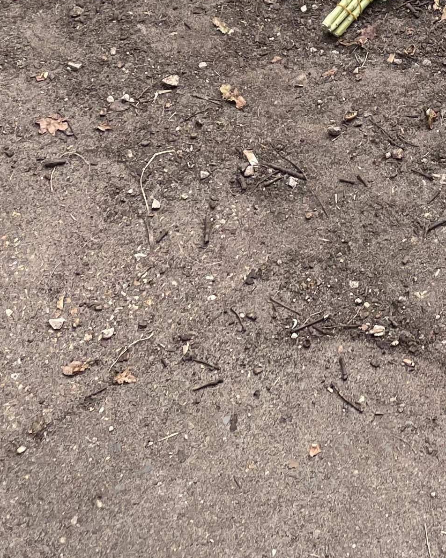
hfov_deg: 17.1
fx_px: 1419
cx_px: 524
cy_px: -108
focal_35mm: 86
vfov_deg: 20.8
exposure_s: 1/537
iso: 32
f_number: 1.6
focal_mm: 4.2
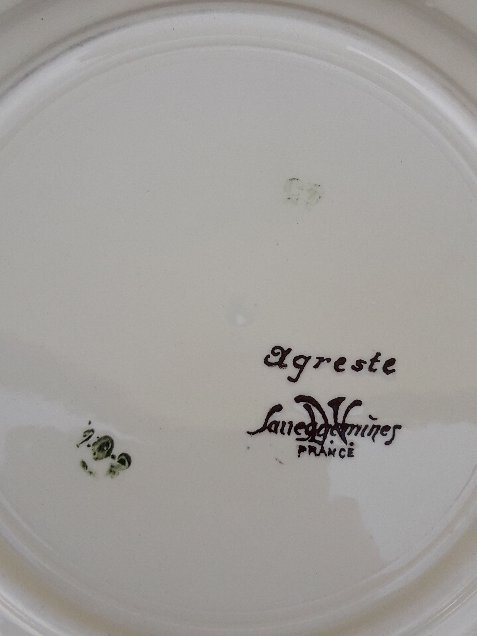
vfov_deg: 63.4
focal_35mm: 28
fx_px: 514
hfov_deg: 49.7
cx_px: 238
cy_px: 318
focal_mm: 3.7
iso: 40
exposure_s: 1/392
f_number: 1.9
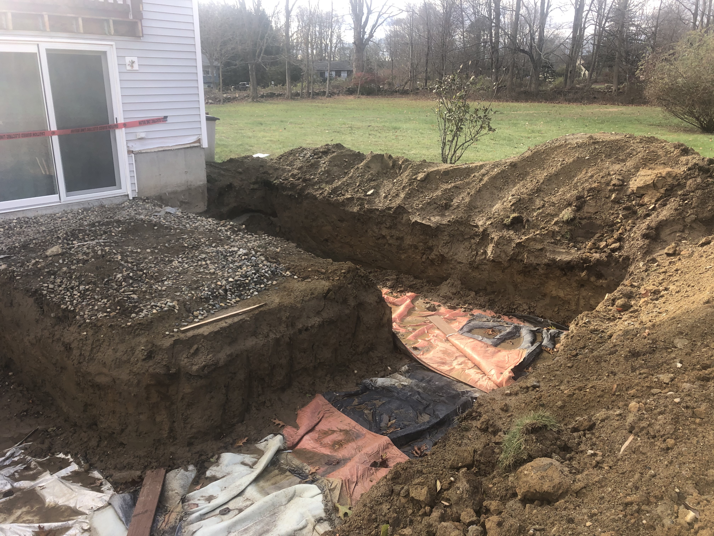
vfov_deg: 49.7
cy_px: 268
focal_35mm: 28
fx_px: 578
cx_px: 357
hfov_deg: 63.4
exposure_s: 1/294
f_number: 1.8
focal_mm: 3.99
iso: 20
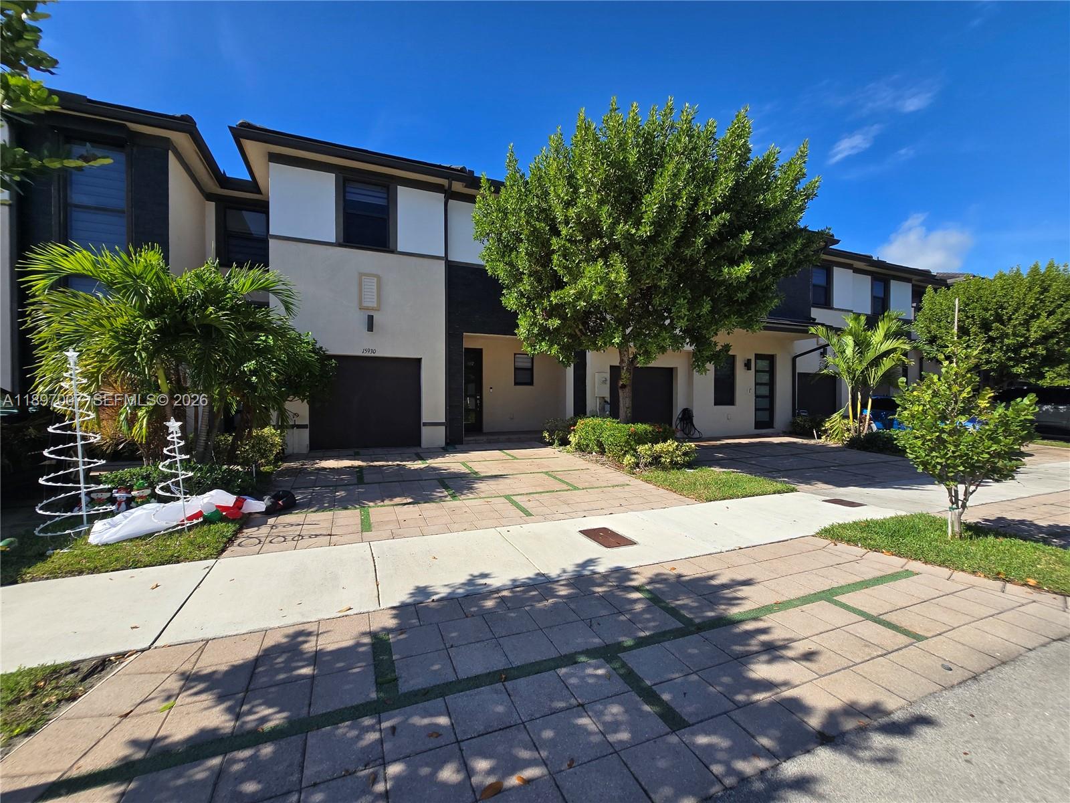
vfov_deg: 89.9
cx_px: 535
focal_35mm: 13
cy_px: 402
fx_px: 402
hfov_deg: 106.2
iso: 50
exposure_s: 1/2000
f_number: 2.2
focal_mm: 2.2
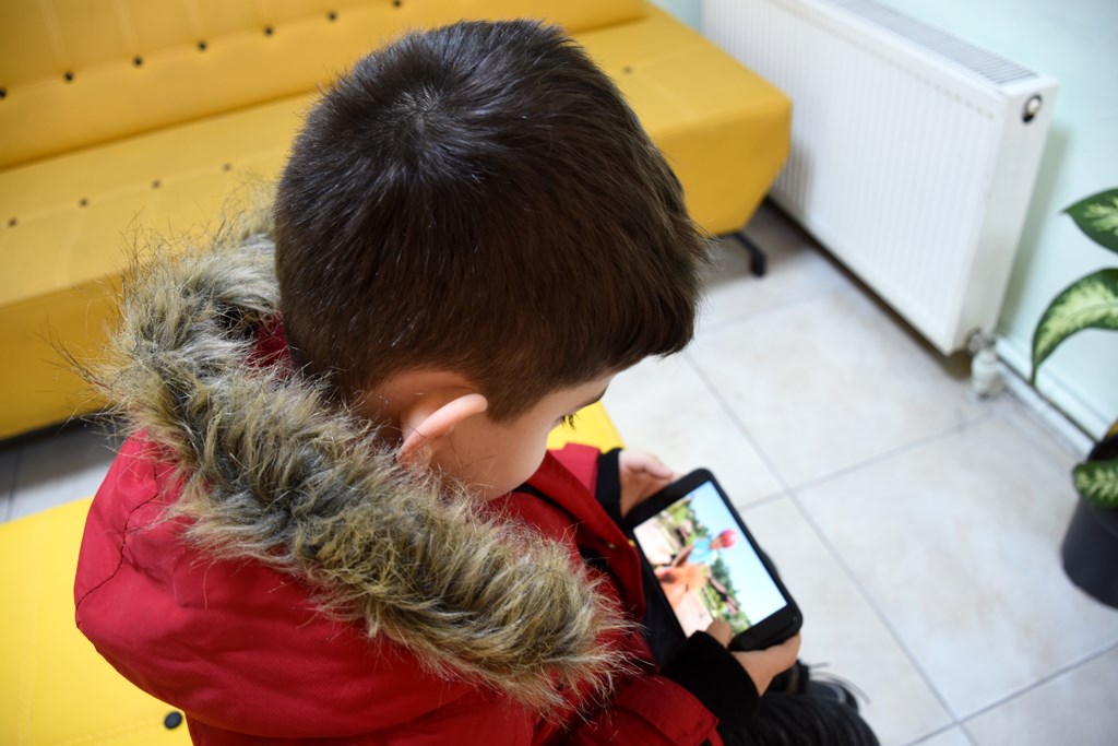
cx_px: 559
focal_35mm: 27
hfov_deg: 67.4
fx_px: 839
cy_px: 373
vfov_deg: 47.9
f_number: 3.5
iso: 500
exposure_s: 1/20
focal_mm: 18
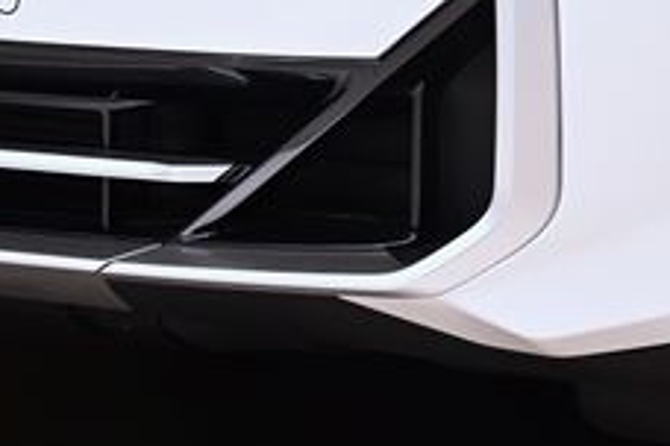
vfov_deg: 6.9
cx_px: 444
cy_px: -339
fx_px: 3592
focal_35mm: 193
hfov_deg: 10.6
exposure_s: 1/125
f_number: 4
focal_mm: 43
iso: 1600
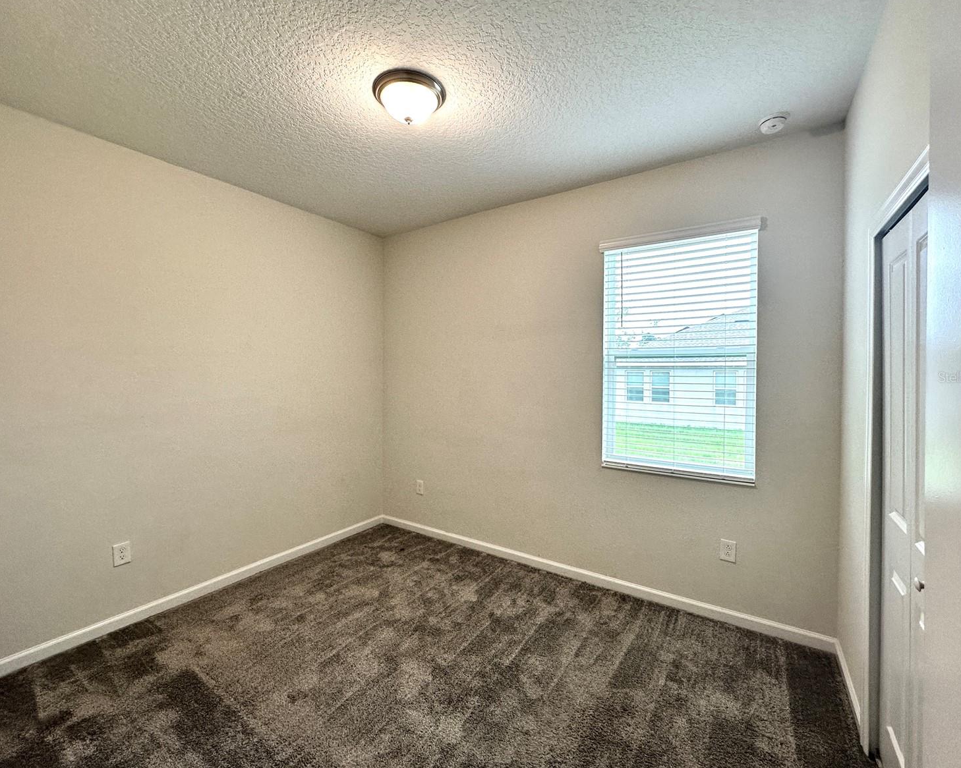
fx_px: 427
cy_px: 377
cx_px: 473
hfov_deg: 96.8
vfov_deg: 84.0
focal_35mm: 15
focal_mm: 2.22
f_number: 2.2
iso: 160
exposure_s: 1/120
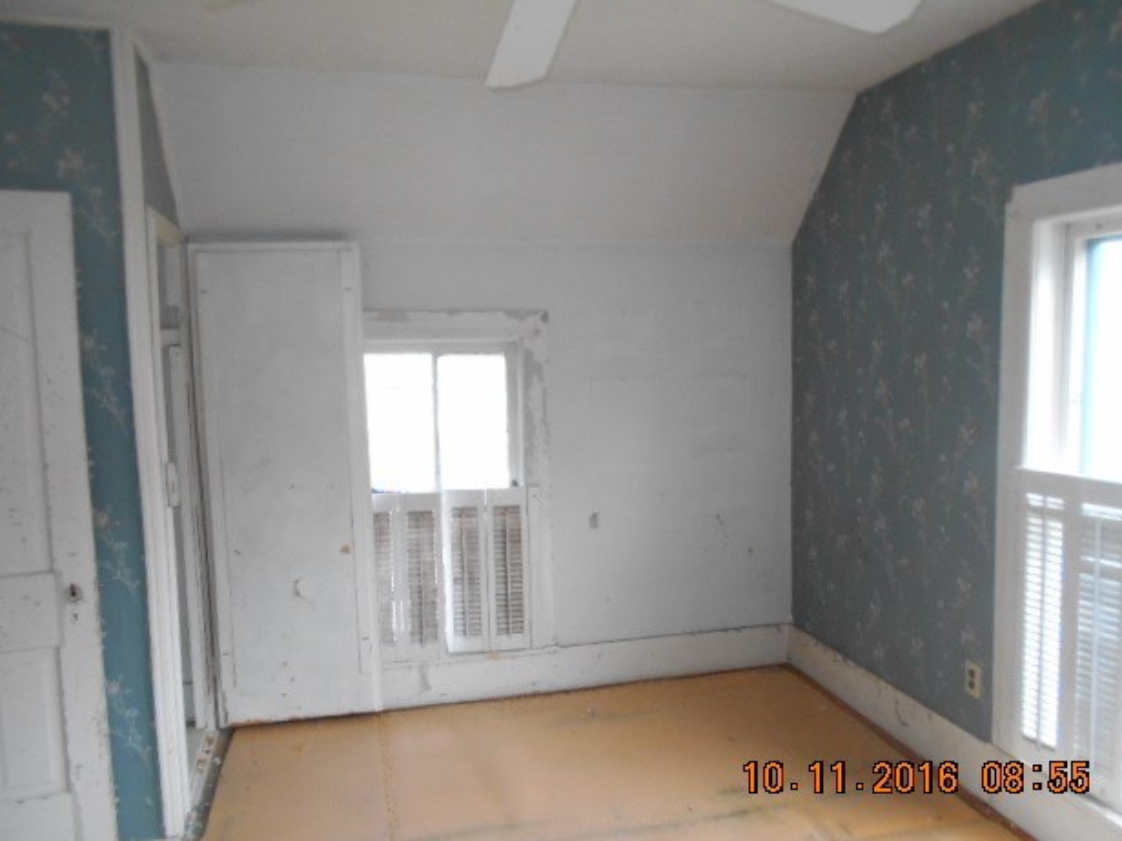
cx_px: 576
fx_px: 875
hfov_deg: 65.3
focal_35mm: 27
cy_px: 435
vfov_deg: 51.3
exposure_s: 1/30
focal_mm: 4.6
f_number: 3.2
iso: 400
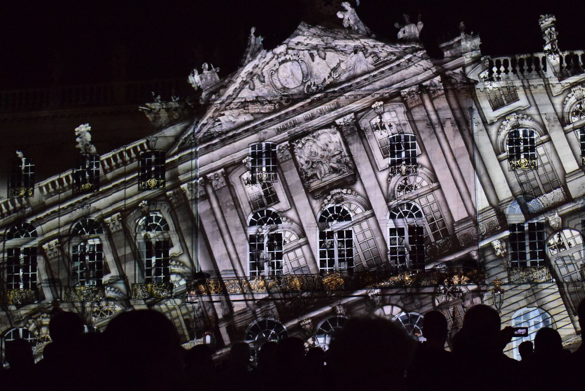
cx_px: 374
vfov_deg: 19.8
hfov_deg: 29.1
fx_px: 1122
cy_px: 180
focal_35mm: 69
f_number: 4.5
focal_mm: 32
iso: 6400
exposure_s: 1/20
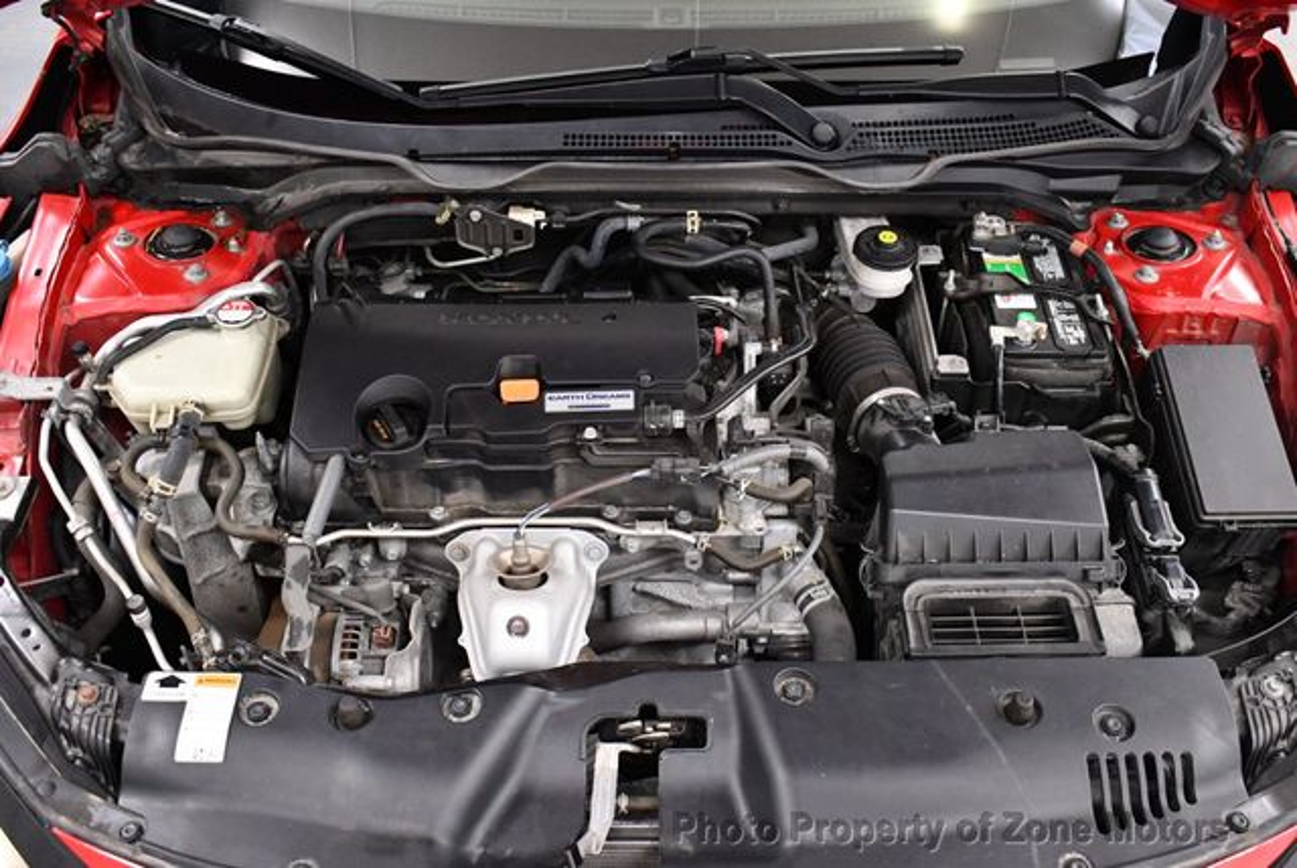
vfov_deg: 36.9
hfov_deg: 53.1
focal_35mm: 36
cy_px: 434
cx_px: 648
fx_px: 1298
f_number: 3.5
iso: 2500
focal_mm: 18
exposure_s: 1/125
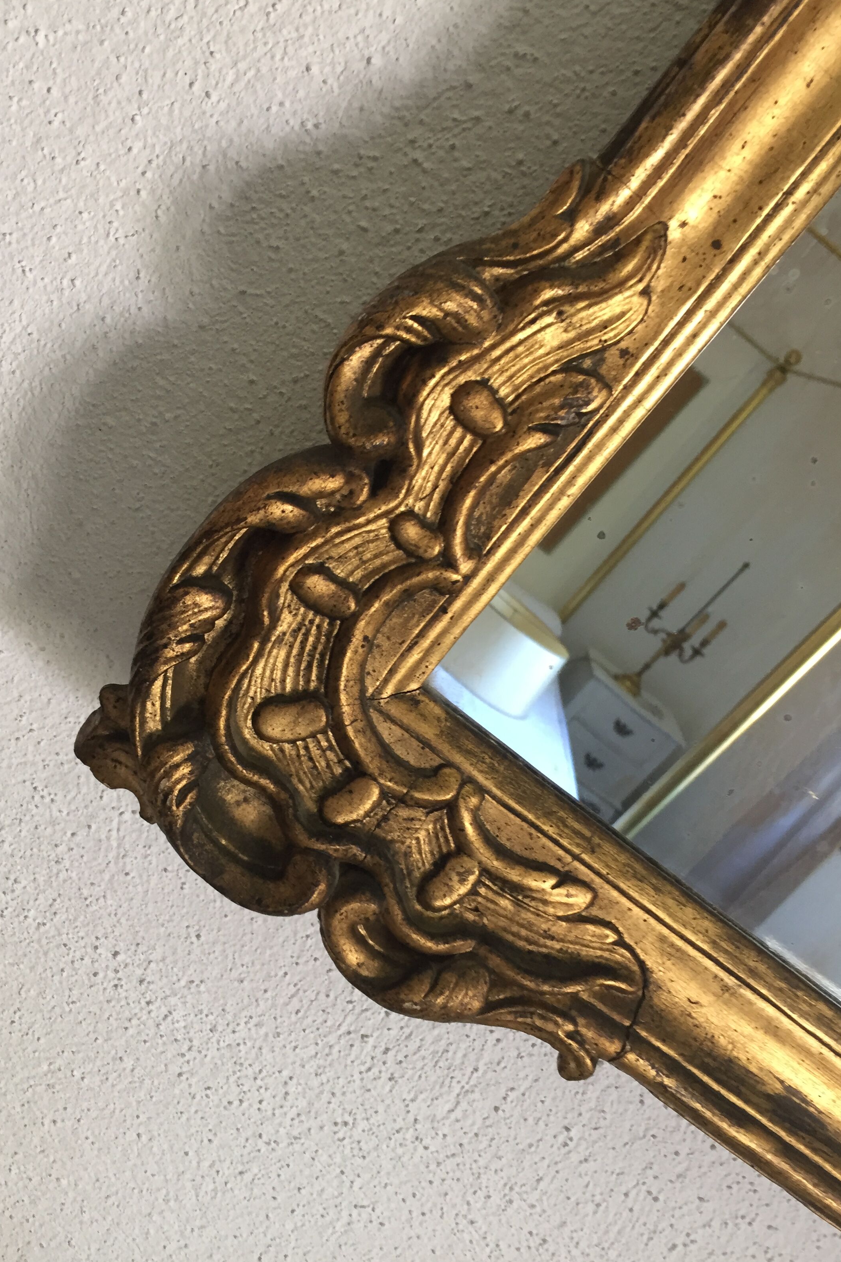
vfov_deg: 60.3
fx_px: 1086
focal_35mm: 31
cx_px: 383
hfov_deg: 42.3
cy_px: 625
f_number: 2.2
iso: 125
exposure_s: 1/33
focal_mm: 4.15
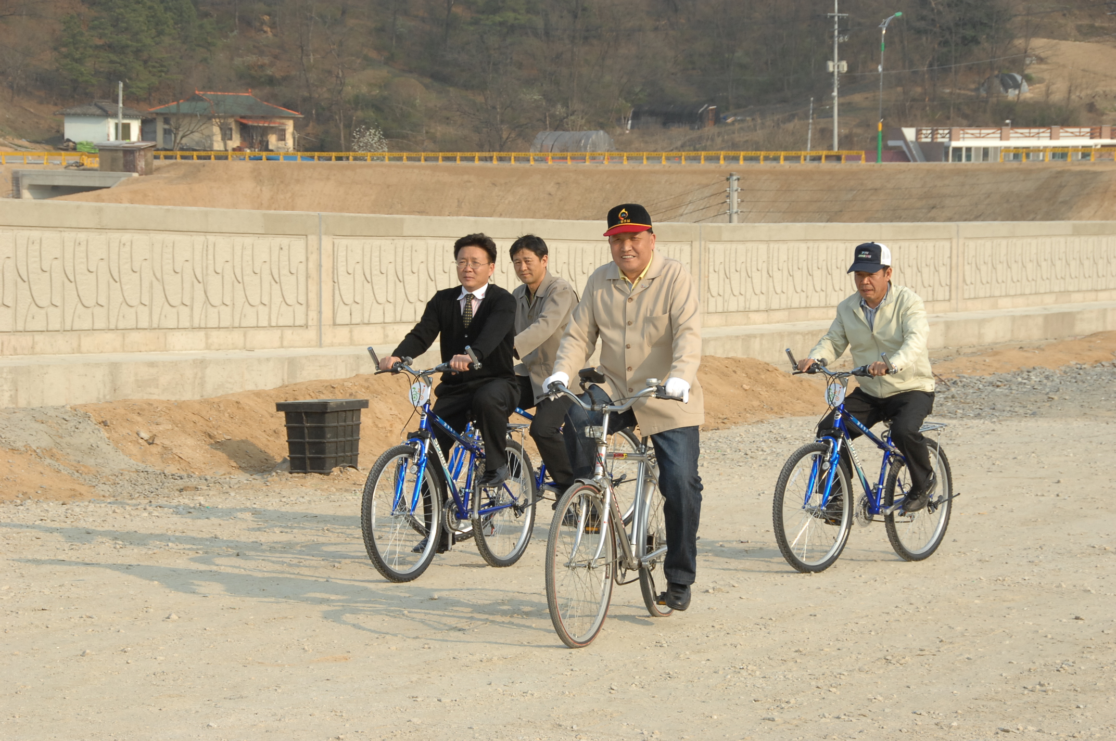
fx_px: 3251
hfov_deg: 19.5
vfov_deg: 13.0
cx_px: 558
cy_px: 370
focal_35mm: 105
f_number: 9
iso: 400
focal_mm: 70
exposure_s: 1/320
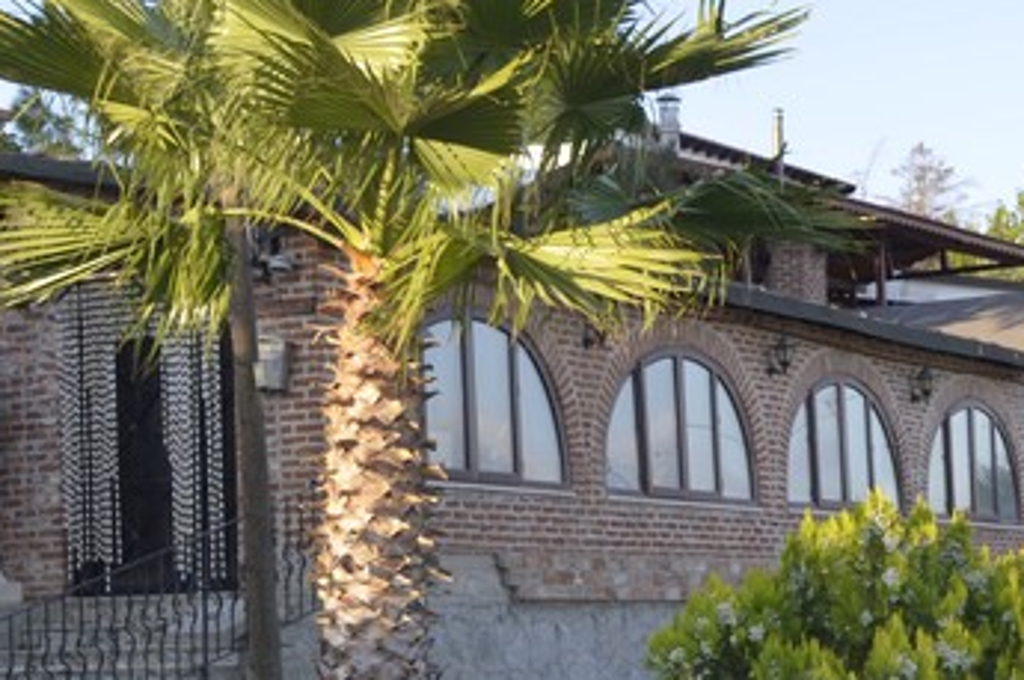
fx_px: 2528
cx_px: 591
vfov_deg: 15.3
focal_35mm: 89
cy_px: 481
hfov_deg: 22.9
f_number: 4.8
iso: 100
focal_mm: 20
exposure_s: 1/200
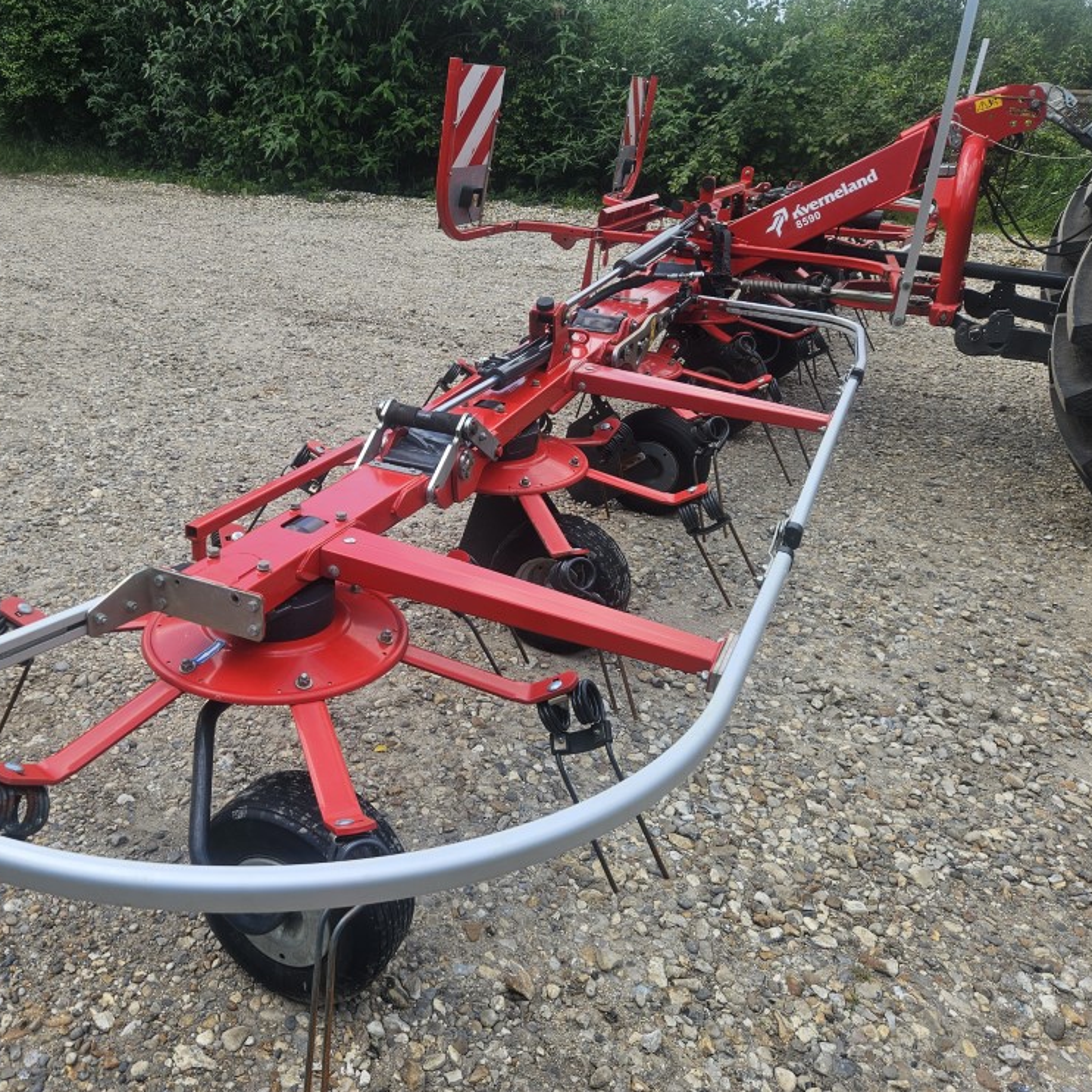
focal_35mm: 28
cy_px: 541
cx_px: 425
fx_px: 999
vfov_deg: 57.3
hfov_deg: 56.8
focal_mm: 5.4
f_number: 1.8
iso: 25
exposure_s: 1/732
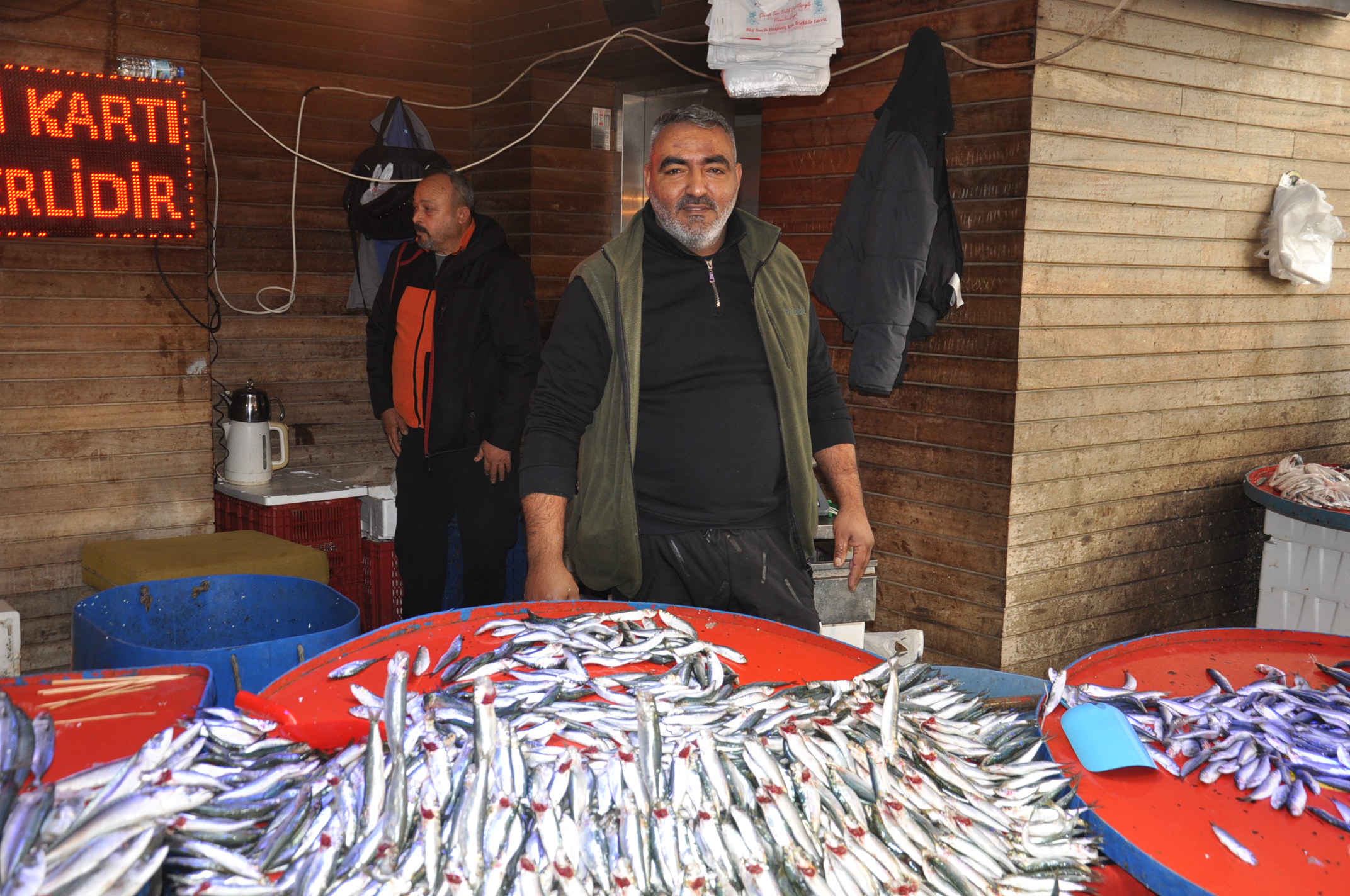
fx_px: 1405
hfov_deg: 51.3
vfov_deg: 35.4
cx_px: 675
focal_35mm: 38
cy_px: 448
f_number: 4
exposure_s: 1/200
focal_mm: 25
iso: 280
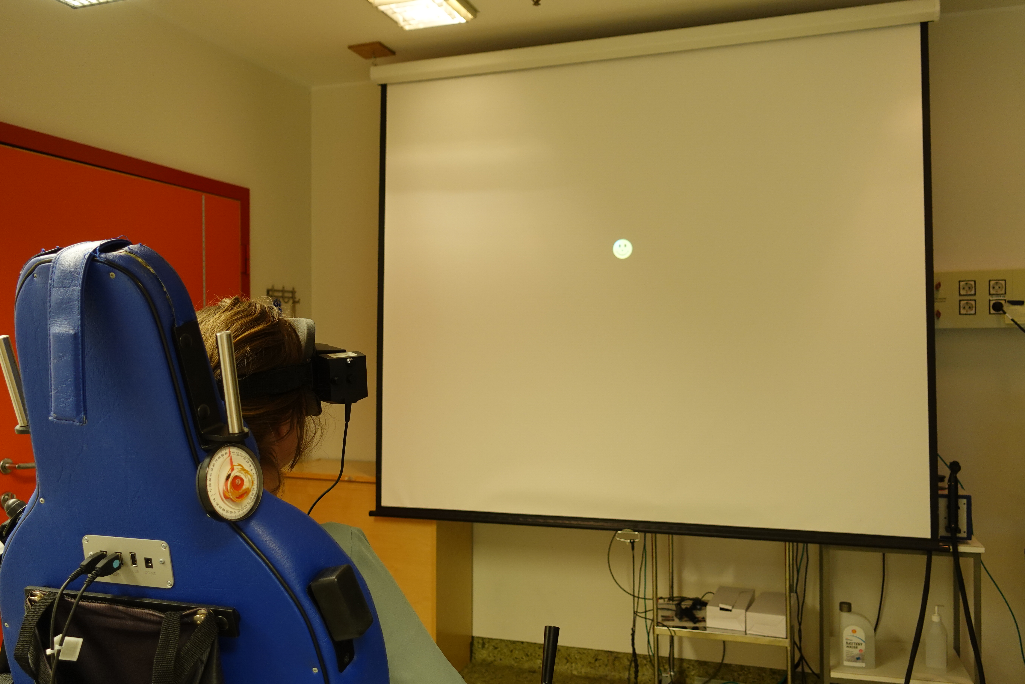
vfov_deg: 42.3
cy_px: 342
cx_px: 512
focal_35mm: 31
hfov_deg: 60.3
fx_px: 883
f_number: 2.5
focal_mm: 11.45
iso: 320
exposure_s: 1/40
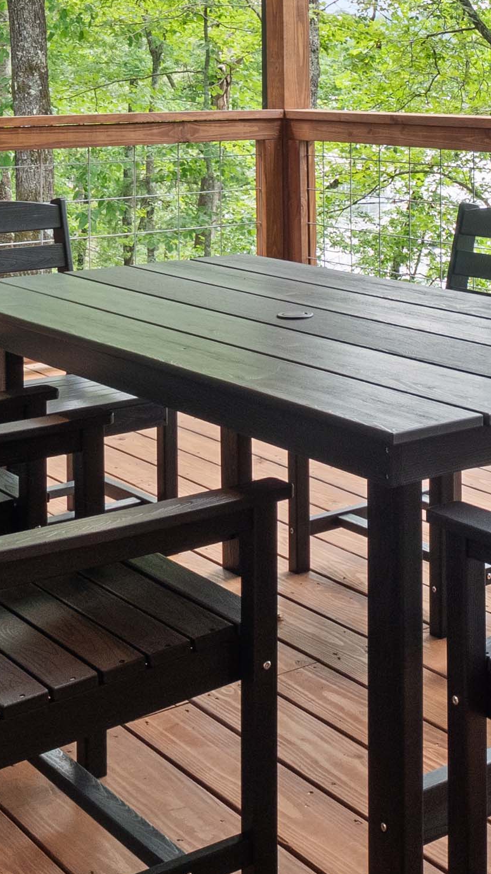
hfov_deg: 19.2
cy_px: 102
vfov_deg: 32.8
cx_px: 493
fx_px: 1412
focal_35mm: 61
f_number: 5.6
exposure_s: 1/25
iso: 200
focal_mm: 8
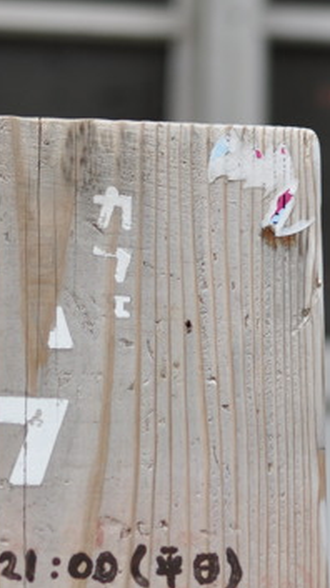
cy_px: 523
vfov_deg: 13.4
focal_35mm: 160
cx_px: 460
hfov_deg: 7.5
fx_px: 2487
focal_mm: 35
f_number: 1.8
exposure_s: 1/1600
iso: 200
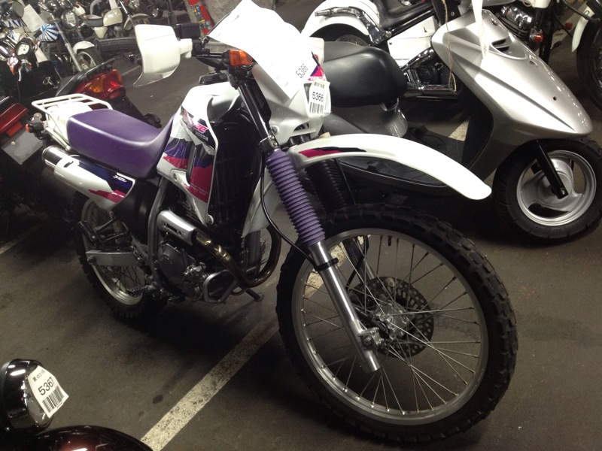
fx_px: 609
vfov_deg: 40.7
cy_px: 226
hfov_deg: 52.6
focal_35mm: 35
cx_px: 301
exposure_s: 1/20
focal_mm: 4.28
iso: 200
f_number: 2.4
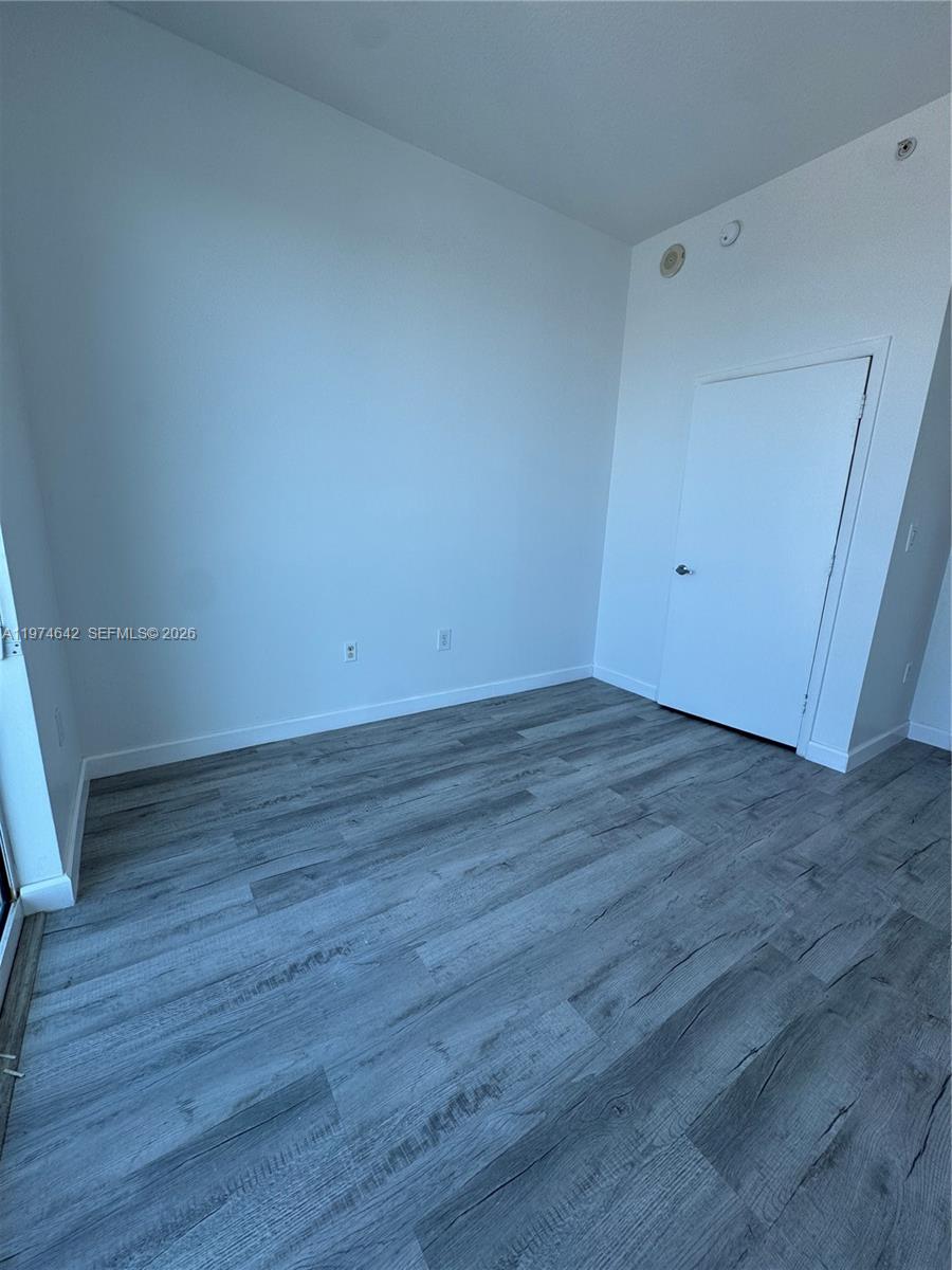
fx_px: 513
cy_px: 635
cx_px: 476
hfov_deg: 85.7
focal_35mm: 14
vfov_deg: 102.1
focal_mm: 2.22
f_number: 2.2
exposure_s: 1/192
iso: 40
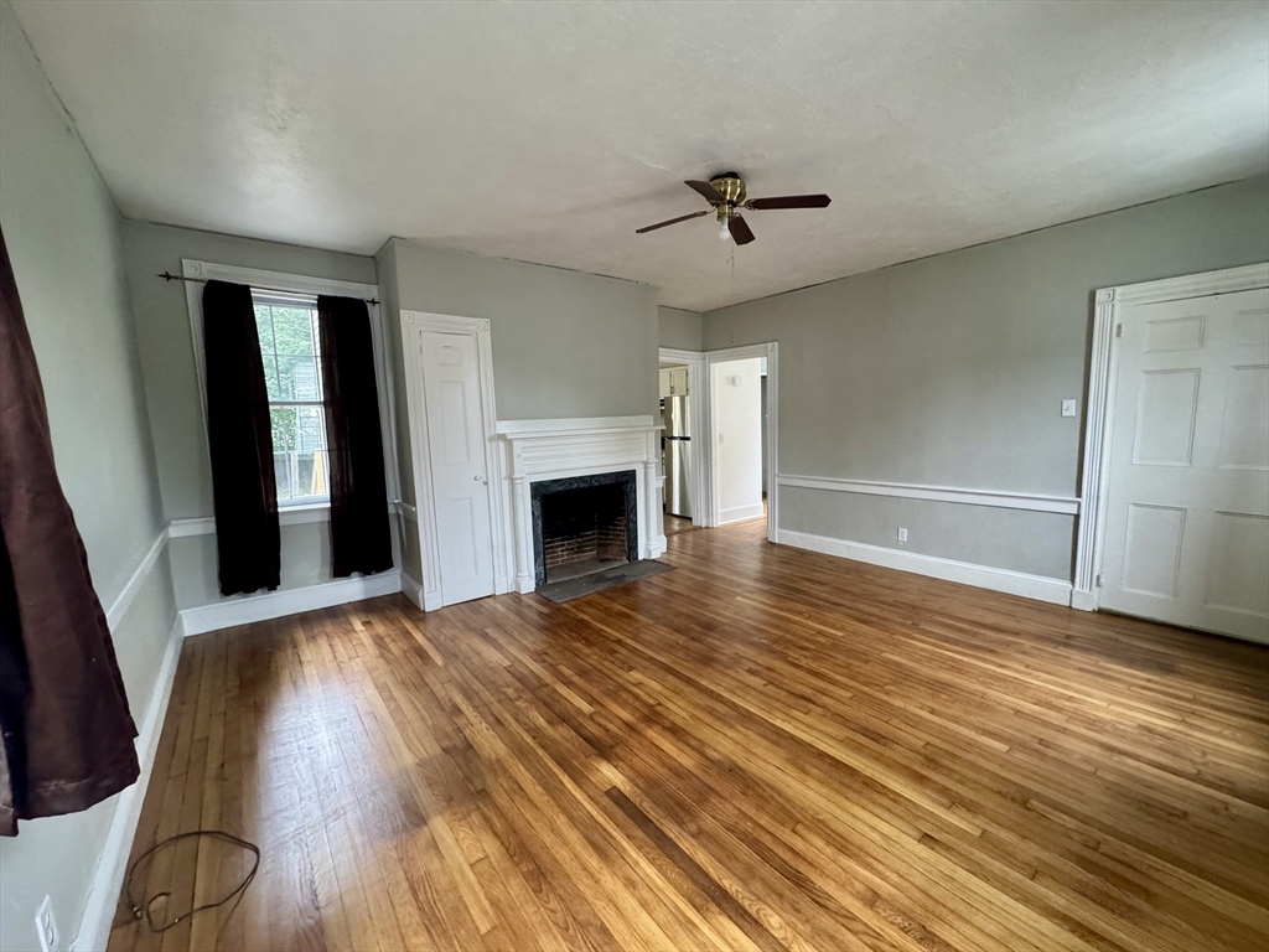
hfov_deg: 102.1
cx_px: 634
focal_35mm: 14
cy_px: 476
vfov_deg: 85.7
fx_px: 513
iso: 320
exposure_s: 1/77
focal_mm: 2.22
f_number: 2.2
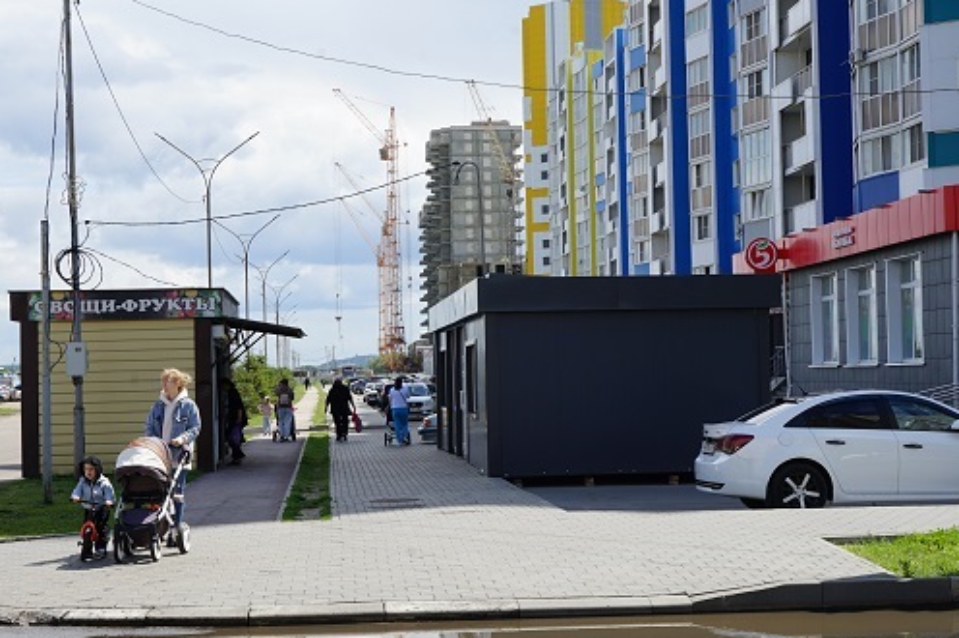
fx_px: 1837
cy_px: 323
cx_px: 480
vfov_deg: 19.7
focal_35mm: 69
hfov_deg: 29.3
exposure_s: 1/125
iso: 100
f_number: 11
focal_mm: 57
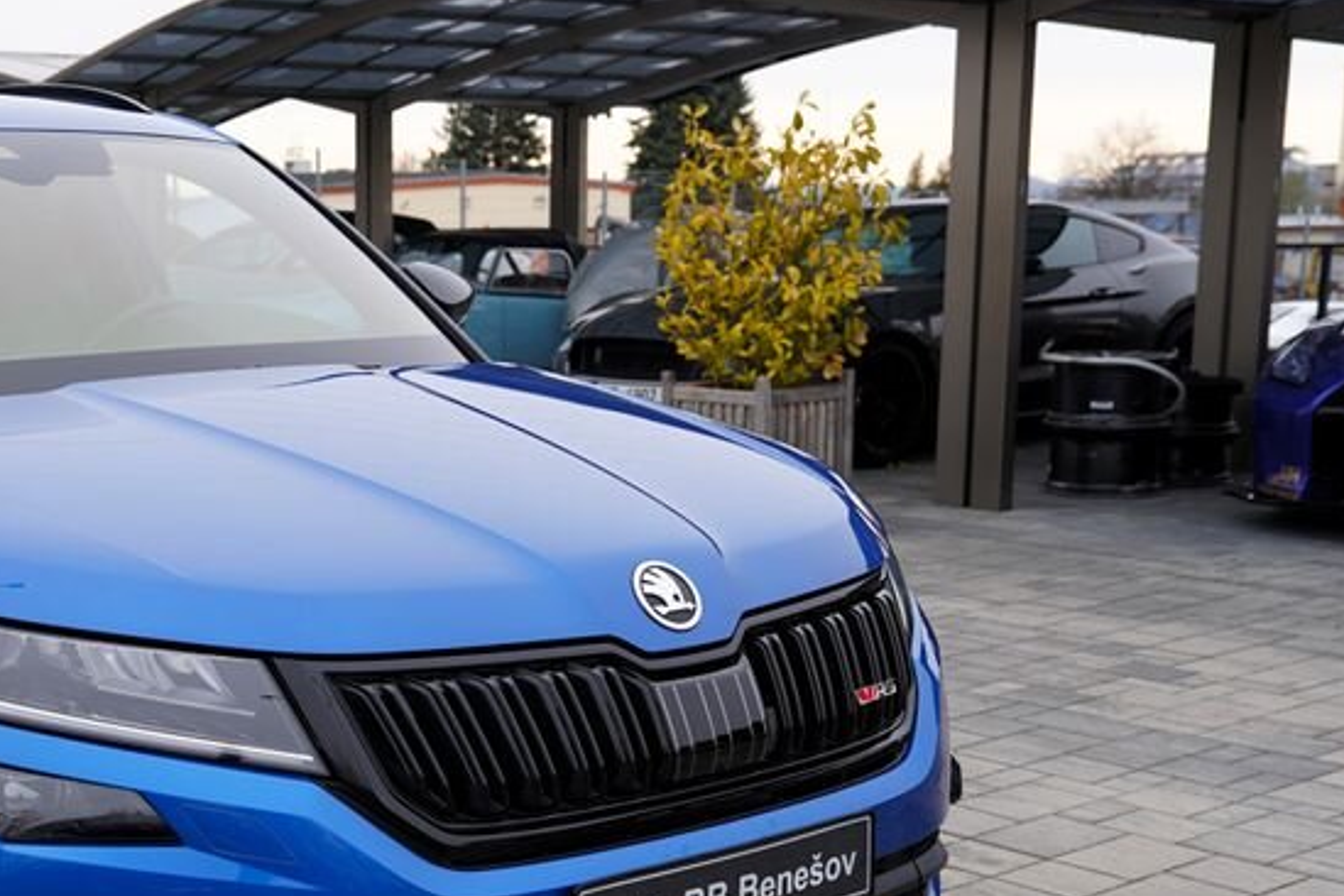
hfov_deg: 33.8
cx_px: 137
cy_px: 630
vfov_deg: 24.0
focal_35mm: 56
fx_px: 2091
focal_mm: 30
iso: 100
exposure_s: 1/80
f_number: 4.5
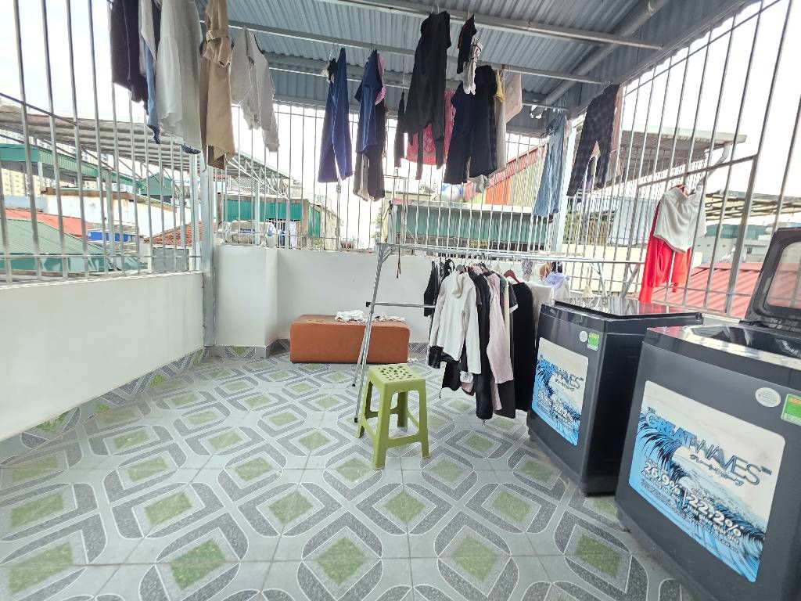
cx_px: 400
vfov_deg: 89.9
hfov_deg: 106.2
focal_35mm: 13
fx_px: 301
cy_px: 300
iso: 500
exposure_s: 1/50.3
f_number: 1.9
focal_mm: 2.2
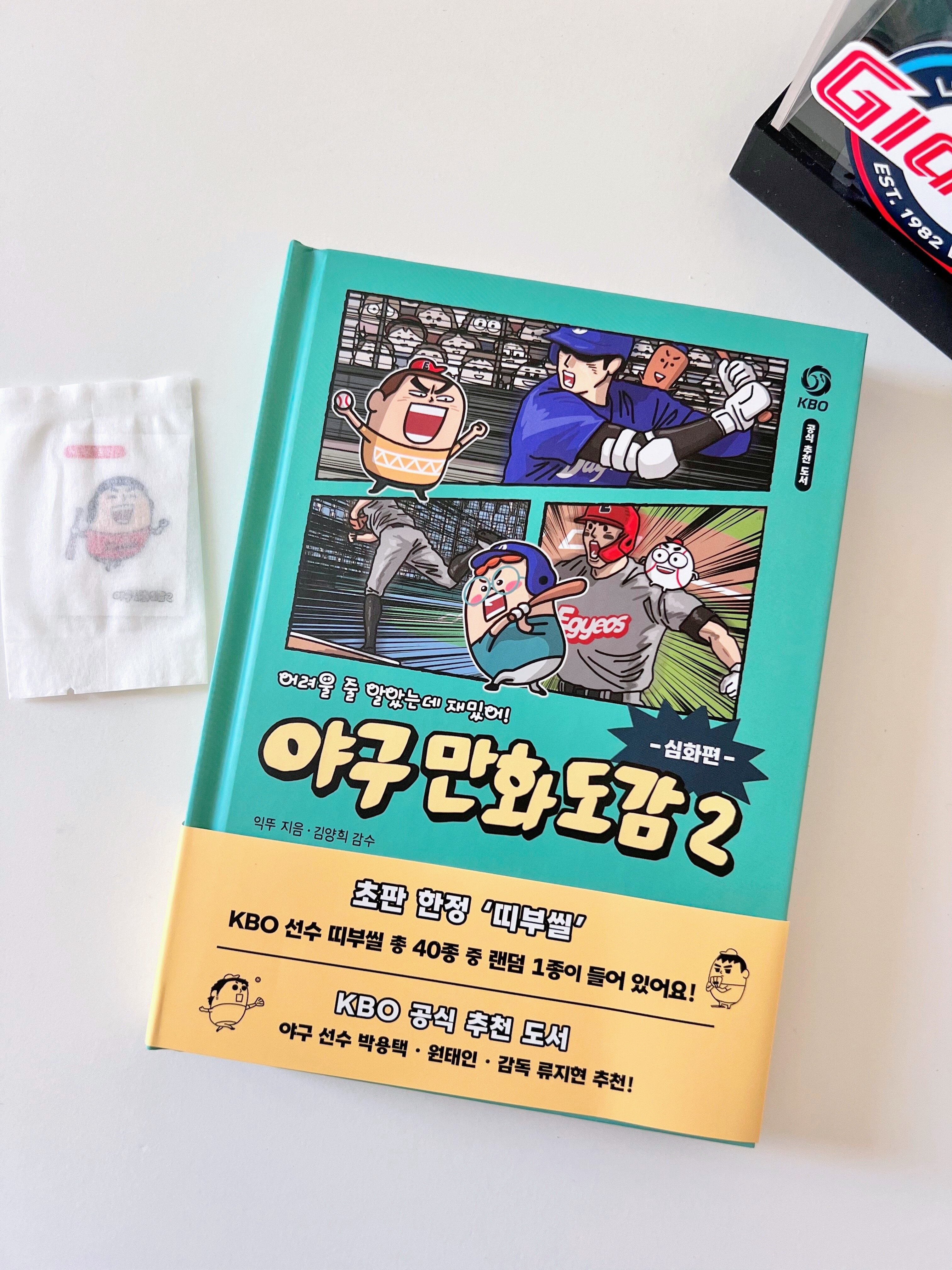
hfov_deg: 53.1
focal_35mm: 26
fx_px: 953
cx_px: 476
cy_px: 635
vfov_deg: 67.3
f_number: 1.5
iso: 125
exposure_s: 1/121
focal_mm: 5.7
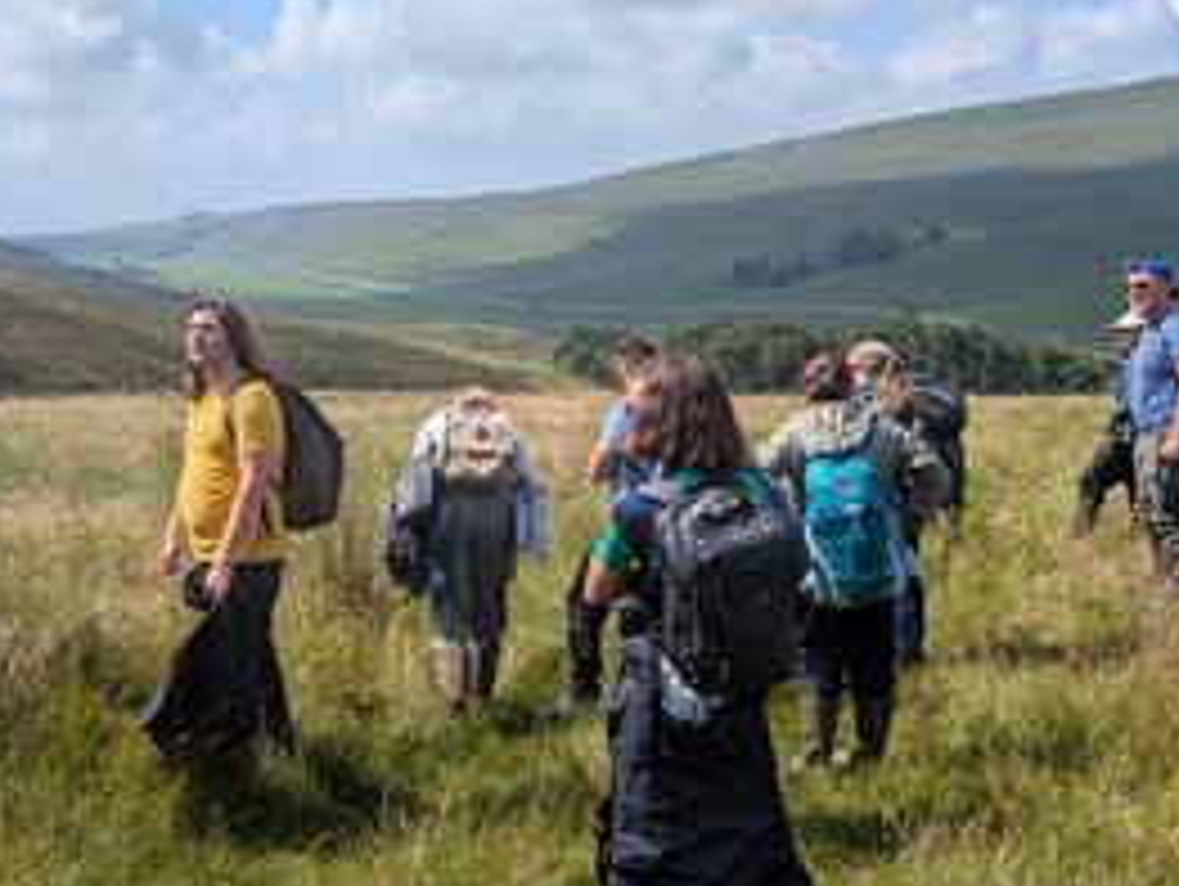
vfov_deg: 34.8
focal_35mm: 41
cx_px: 299
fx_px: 1398
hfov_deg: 44.3
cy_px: 290
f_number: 1.68
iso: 20
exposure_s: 1/1134
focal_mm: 6.9
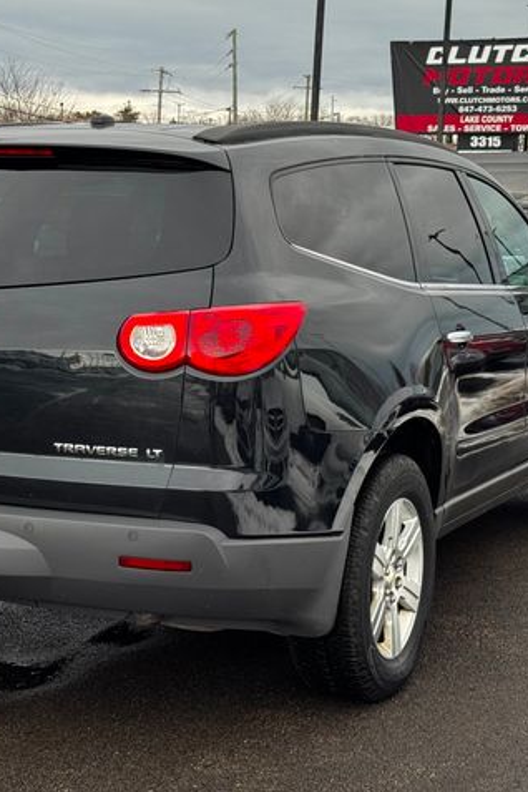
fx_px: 1474
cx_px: 191
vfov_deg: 30.1
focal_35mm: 67
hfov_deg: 20.3
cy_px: 395
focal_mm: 6.76
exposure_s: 1/333
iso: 64
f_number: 1.78
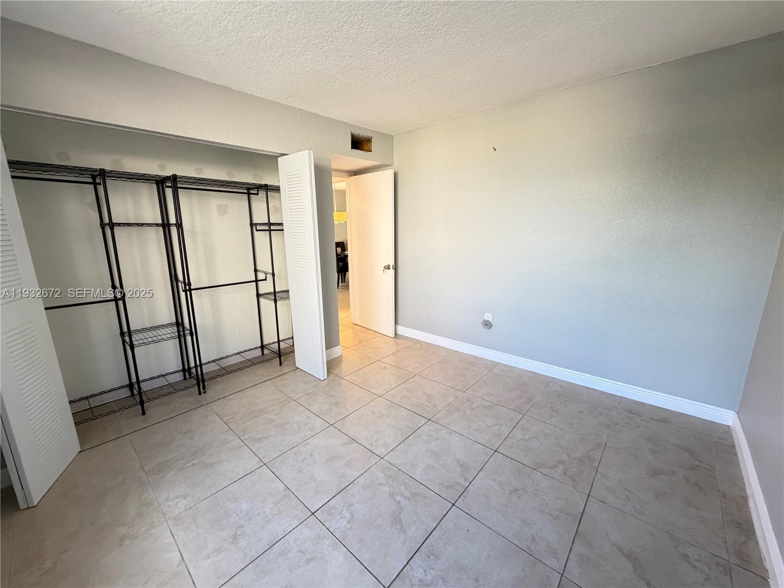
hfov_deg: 102.1
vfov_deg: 85.7
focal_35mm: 14
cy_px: 294
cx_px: 392
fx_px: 317
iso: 250
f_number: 2.2
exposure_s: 1/60
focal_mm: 2.22
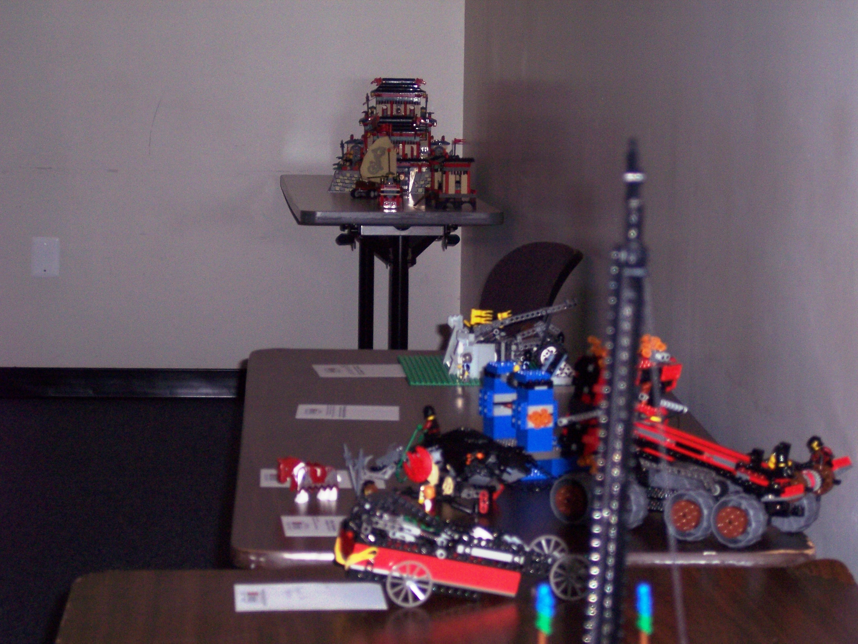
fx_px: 2900
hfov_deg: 16.8
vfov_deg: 12.7
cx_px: 429
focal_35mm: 117
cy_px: 322
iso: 140
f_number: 4.8
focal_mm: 24
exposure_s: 1/125
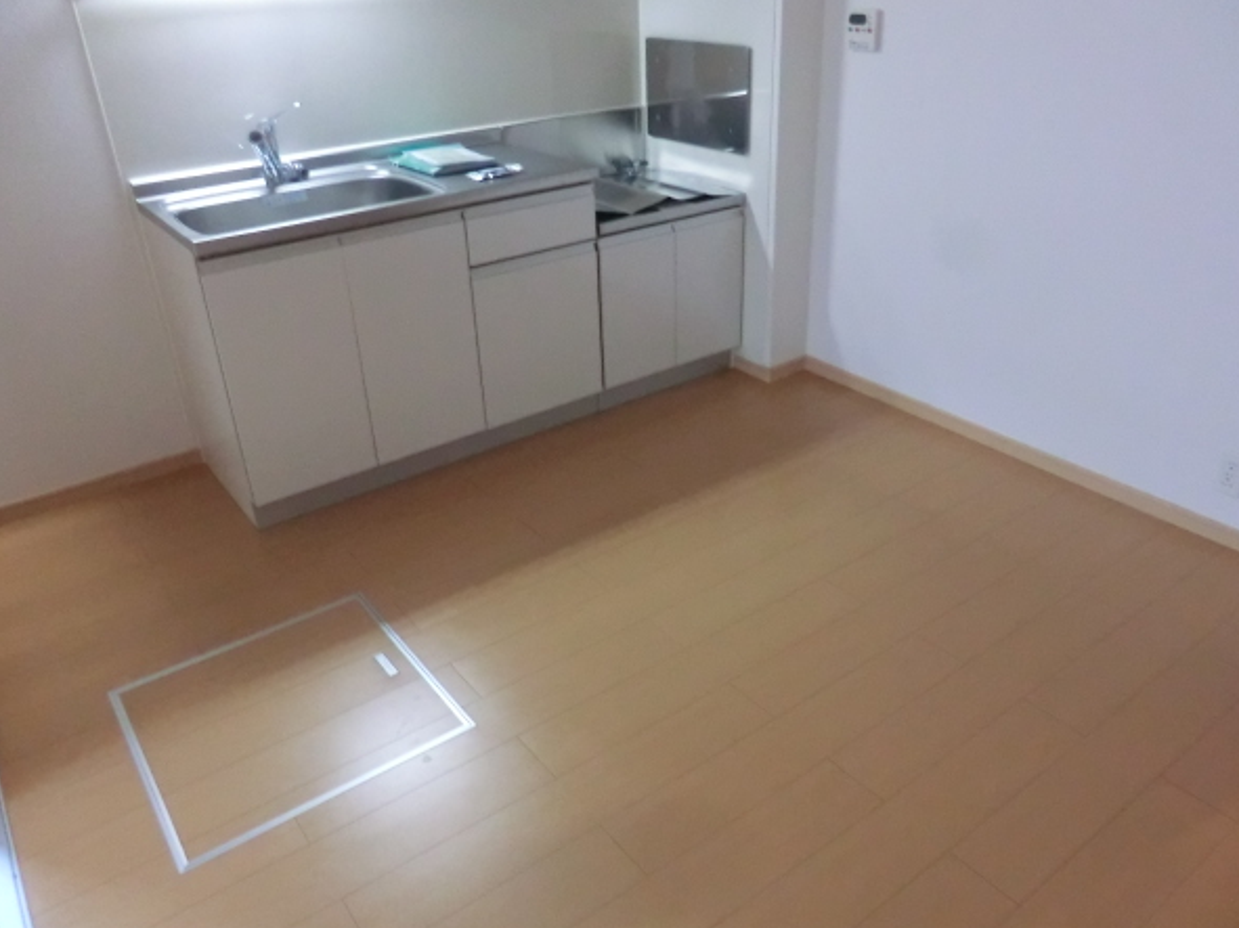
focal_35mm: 26
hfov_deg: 67.3
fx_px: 930
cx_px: 642
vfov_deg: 53.0
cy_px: 486
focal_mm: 4.3
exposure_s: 1/25
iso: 800
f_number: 3.2
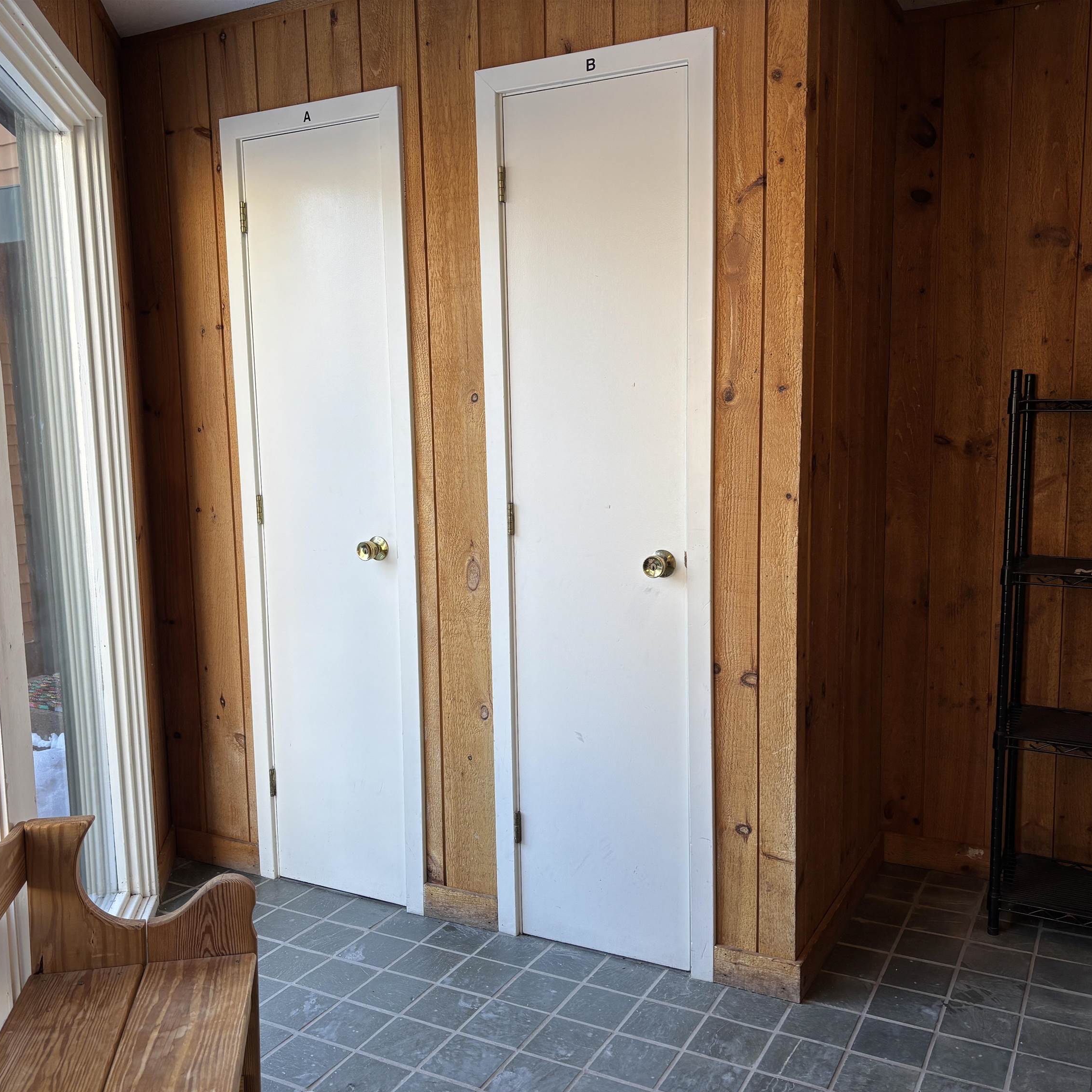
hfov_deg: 52.5
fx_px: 1106
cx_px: 562
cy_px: 552
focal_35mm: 31
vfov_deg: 52.5
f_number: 1.6
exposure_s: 1/120
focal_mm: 5.96
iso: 40
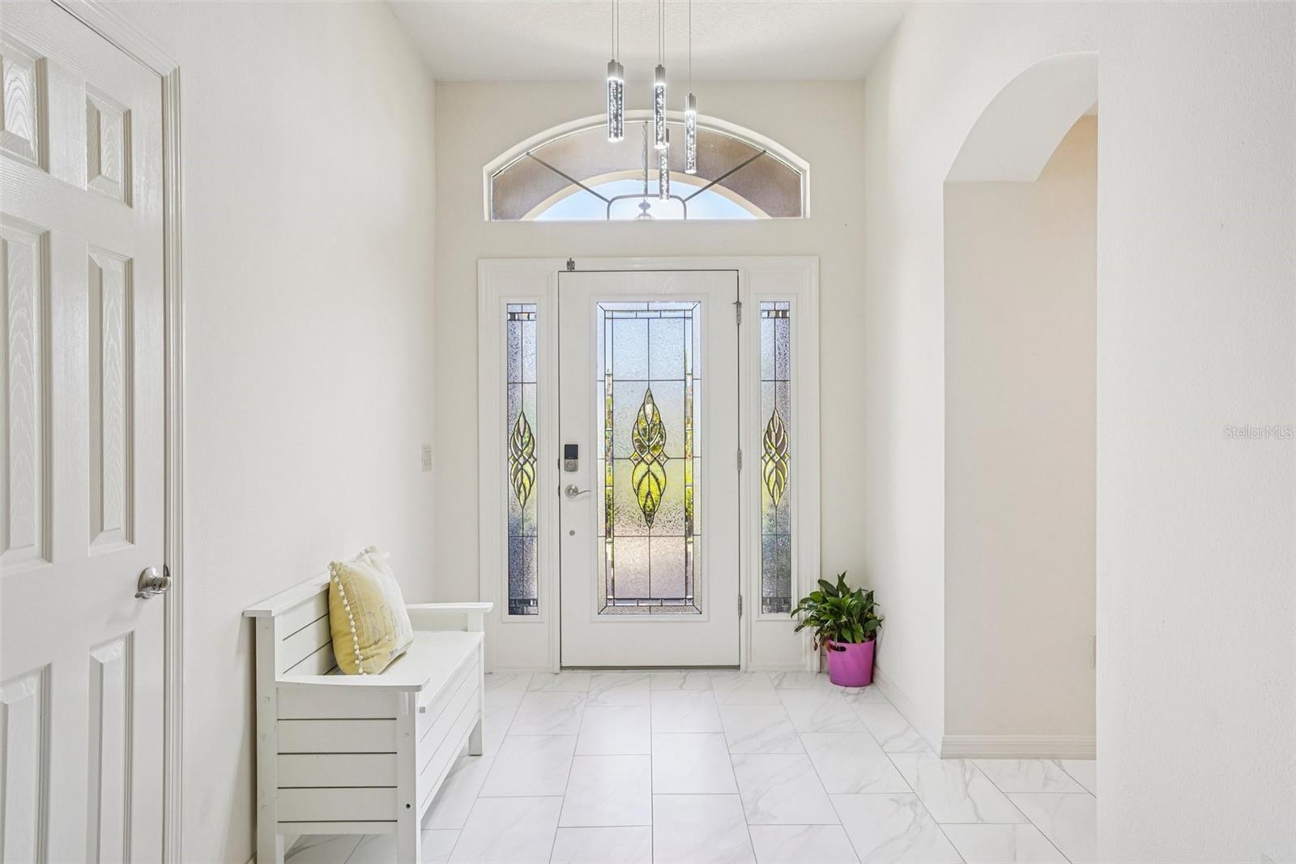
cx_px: 648
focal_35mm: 24
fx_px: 864
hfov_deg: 73.8
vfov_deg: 53.1
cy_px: 432
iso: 160
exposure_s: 1/30
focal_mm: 24
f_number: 8
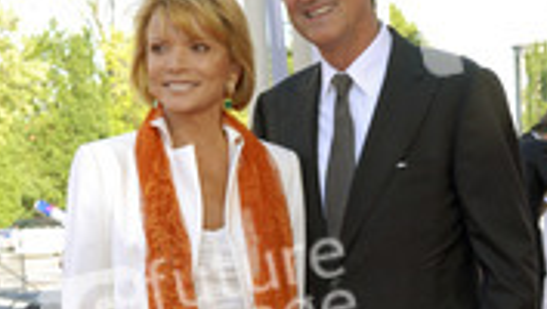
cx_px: 290
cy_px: 467
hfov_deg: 15.9
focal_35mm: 135
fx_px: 1960
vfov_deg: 8.8
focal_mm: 38
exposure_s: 1/125
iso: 200
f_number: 6.3
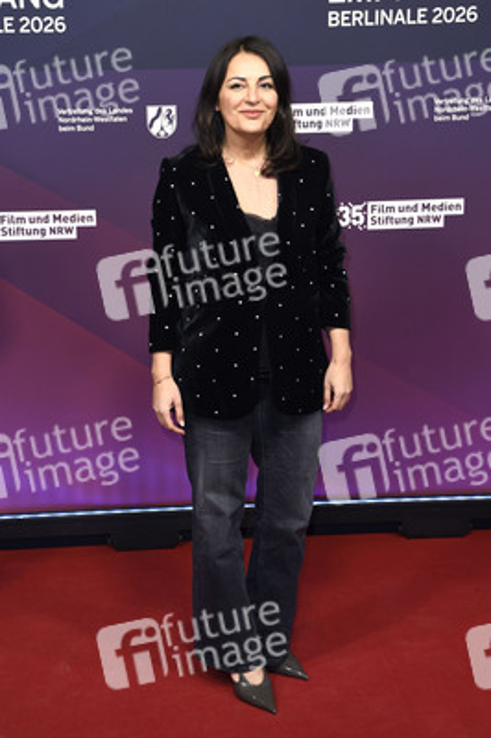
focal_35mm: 62
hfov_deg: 21.9
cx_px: 246
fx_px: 1271
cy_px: 369
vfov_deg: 32.4
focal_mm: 62
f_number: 5
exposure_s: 1/200
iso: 800
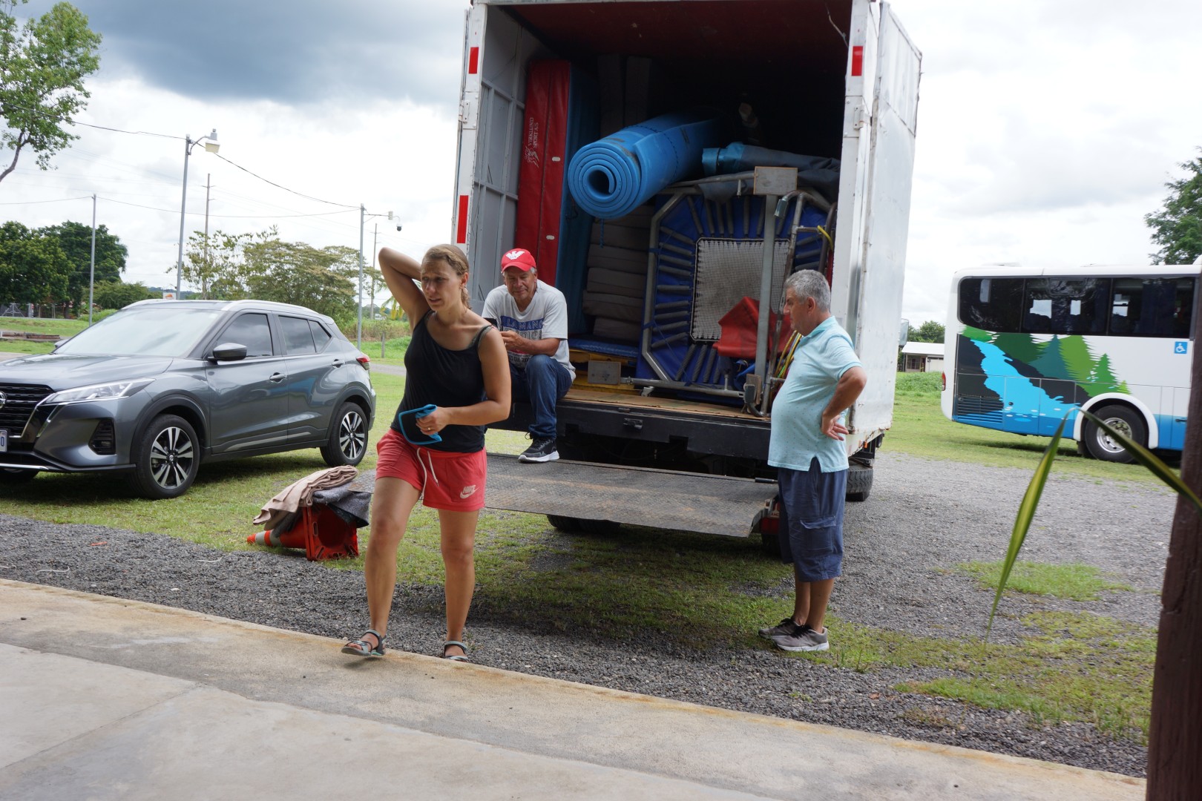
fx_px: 1002
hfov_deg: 61.9
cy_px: 400
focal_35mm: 30
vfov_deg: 43.6
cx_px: 601
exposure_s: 1/200
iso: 100
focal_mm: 20
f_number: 6.3
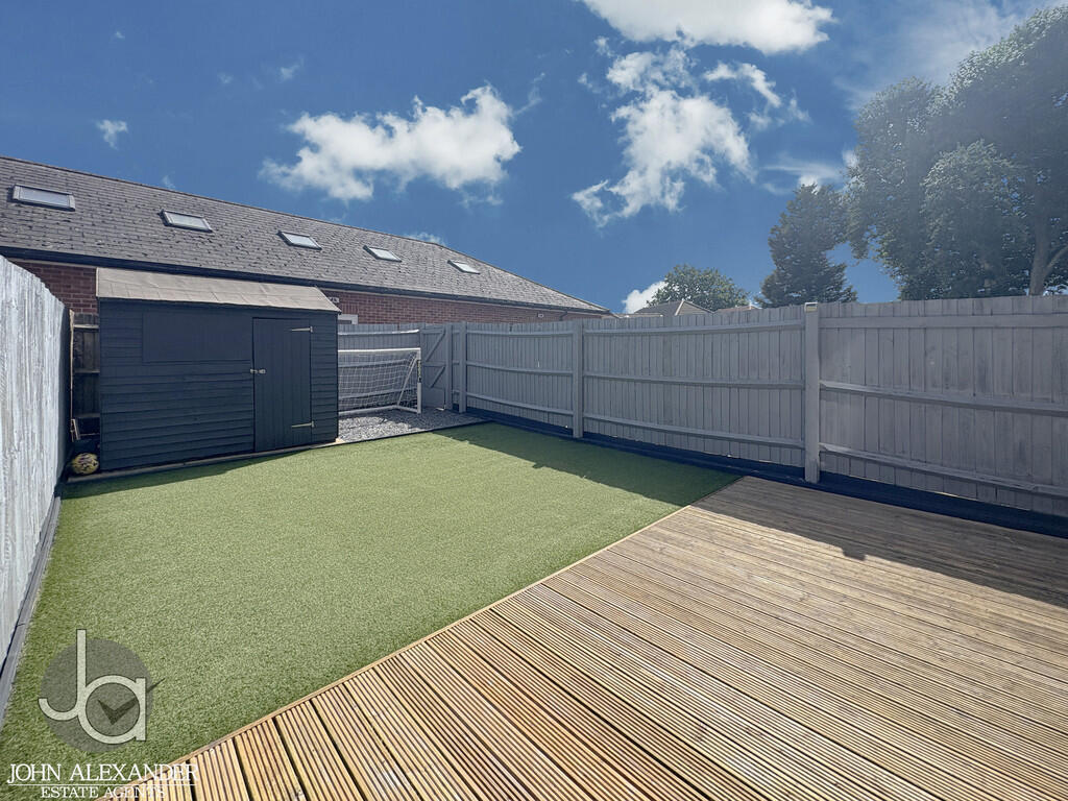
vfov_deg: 85.7
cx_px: 534
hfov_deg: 102.1
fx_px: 432
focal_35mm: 14
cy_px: 400
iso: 64
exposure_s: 1/1927
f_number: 2.2
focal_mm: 2.22
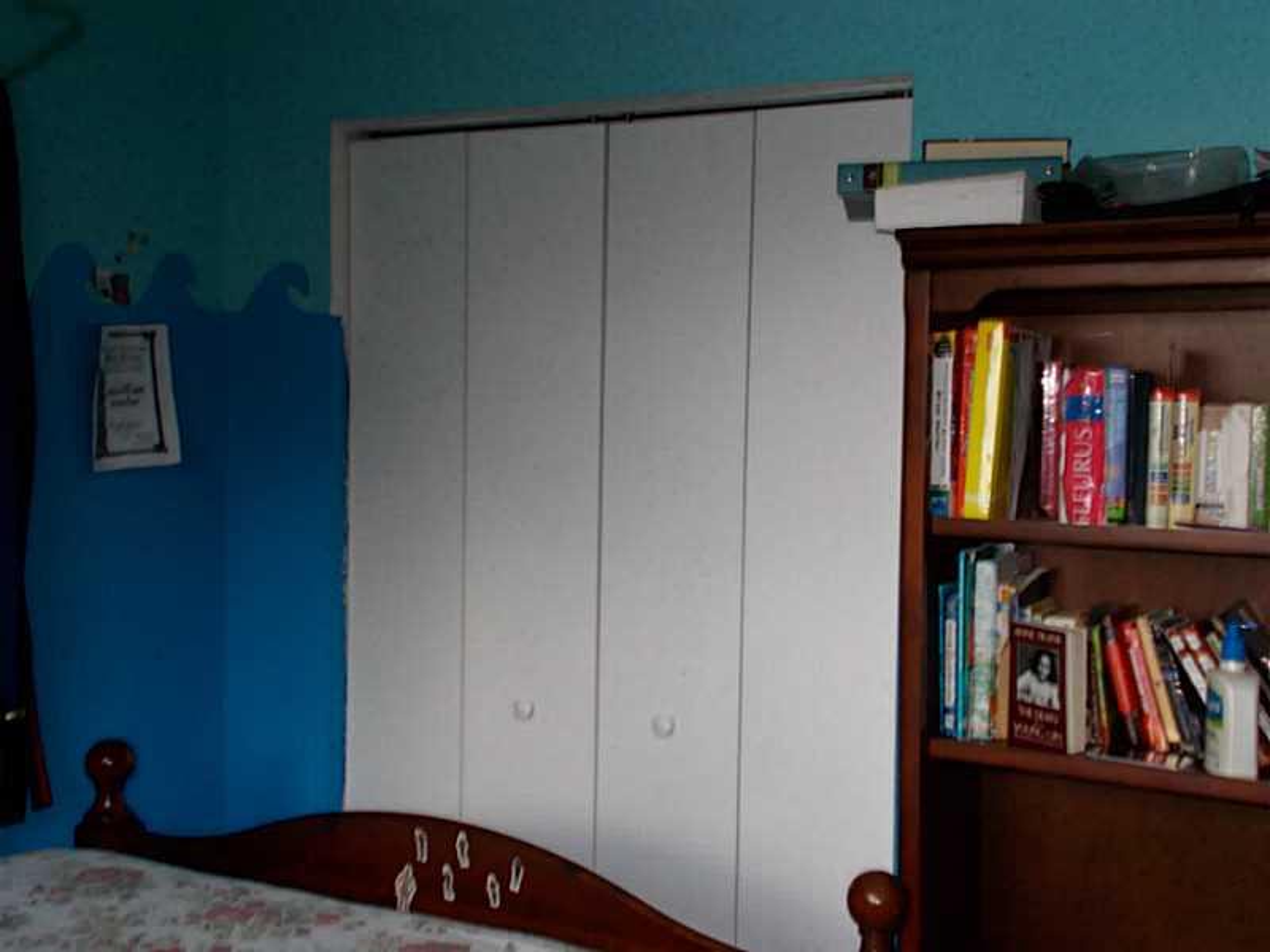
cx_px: 635
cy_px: 476
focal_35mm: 44
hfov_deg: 42.9
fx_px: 1614
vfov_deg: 32.9
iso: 200
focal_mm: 7.9
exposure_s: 1/30
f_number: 4.2
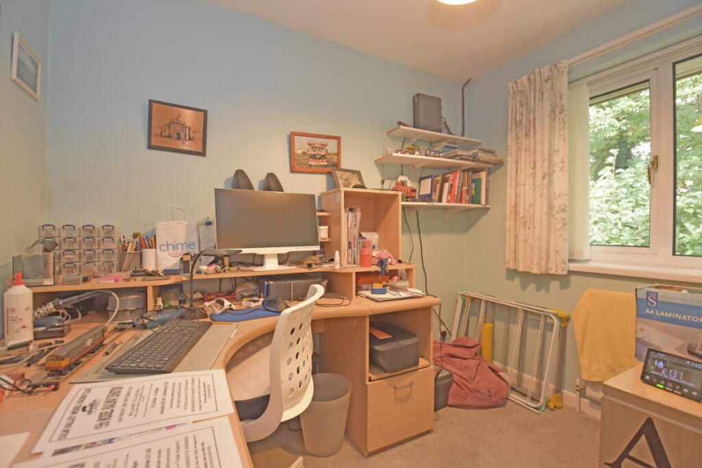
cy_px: 234
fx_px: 293
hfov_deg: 100.4
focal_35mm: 15
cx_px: 351
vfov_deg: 77.3
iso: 2000
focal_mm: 10
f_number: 4
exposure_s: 1/60
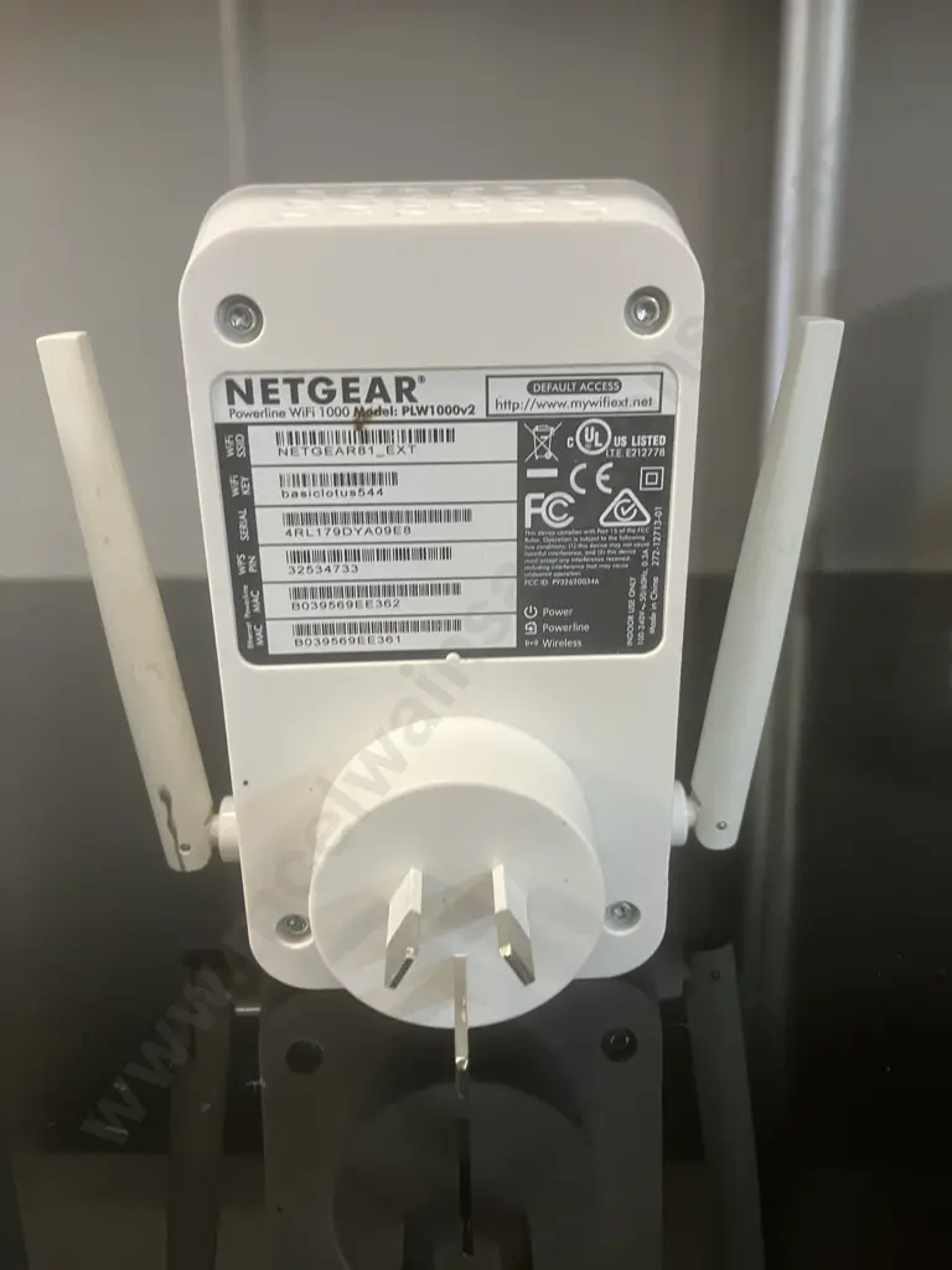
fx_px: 1027
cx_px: 476
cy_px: 635
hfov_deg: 49.7
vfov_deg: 63.4
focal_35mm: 28
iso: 160
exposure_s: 1/50
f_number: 1.8
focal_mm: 3.99
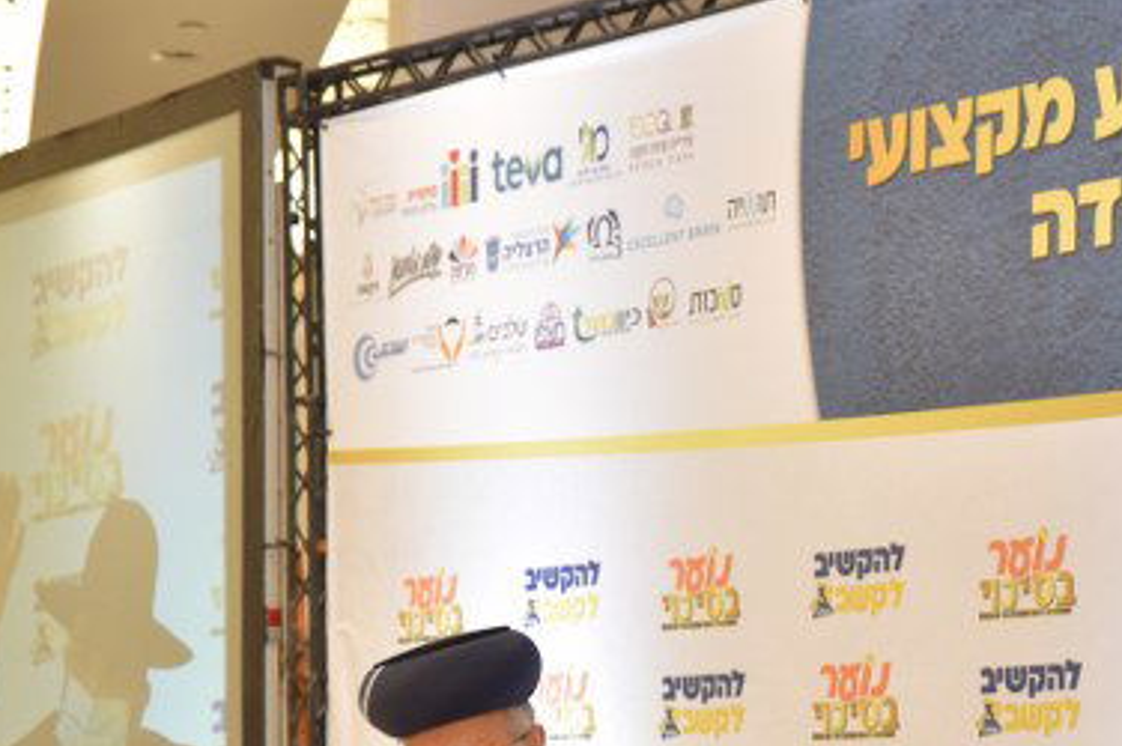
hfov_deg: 15.5
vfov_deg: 10.3
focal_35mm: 132
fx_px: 4110
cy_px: 694
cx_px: 842
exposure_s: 1/160
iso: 2000
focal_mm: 62
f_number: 4.5
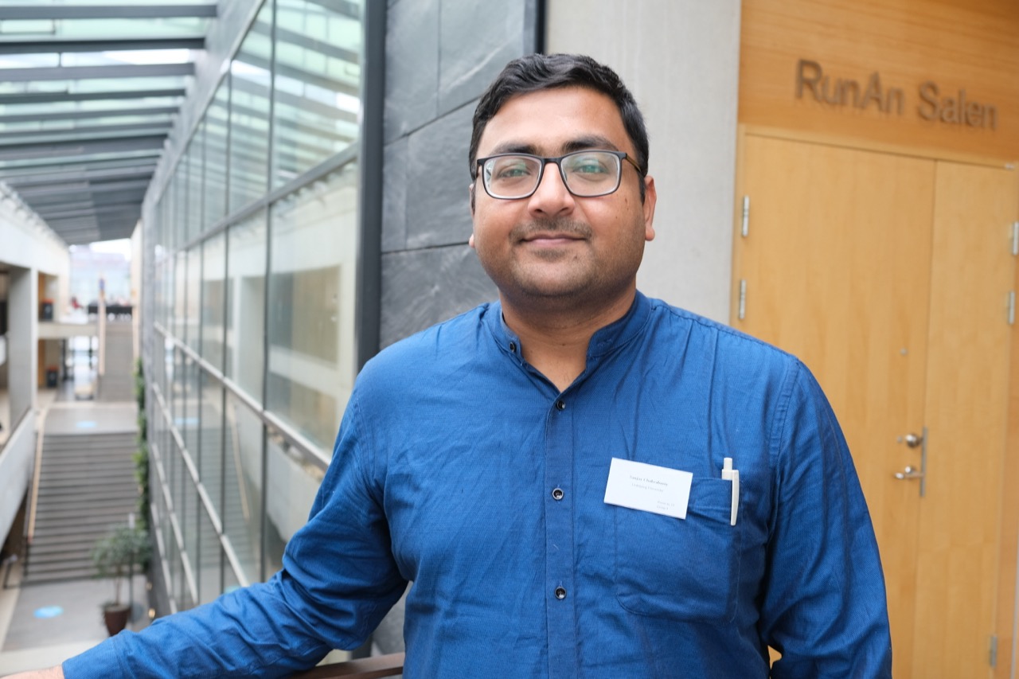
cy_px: 340
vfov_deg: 45.0
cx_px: 510
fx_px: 821
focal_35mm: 29
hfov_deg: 63.7
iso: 320
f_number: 3.2
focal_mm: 19.6
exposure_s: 1/100
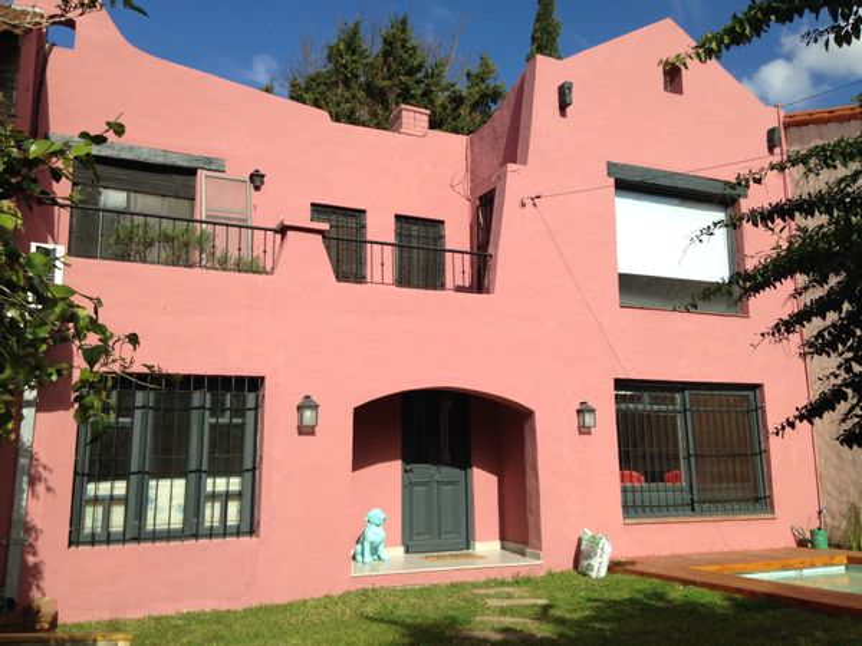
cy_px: 323
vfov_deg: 42.9
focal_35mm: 33
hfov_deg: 55.4
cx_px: 431
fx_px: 822
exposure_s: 1/1506
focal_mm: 4.12
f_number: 2.4
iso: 50
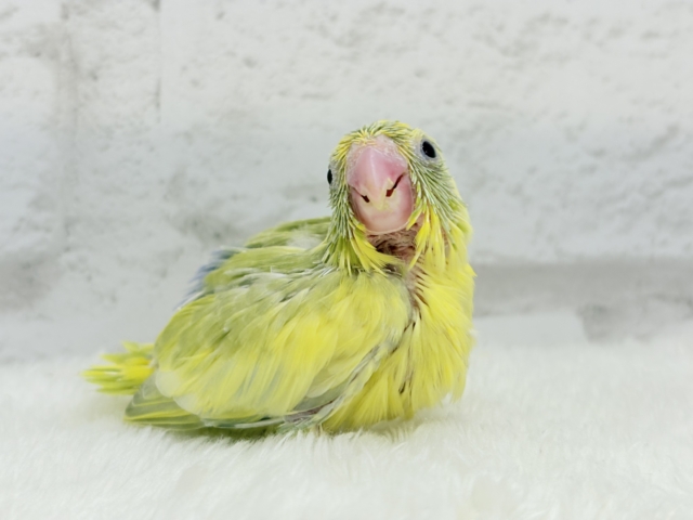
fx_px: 1041
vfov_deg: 28.0
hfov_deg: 36.8
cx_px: 346
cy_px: 260
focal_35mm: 52
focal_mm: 5.96
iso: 80
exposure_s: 1/100
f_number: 1.6
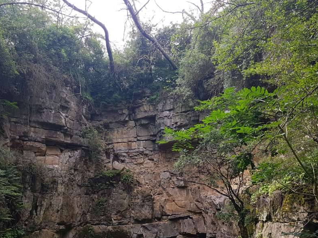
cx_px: 141
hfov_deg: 55.2
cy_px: 128
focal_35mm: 33
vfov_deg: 42.9
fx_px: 303
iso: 40
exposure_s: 1/293
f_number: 1.7
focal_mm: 4.2
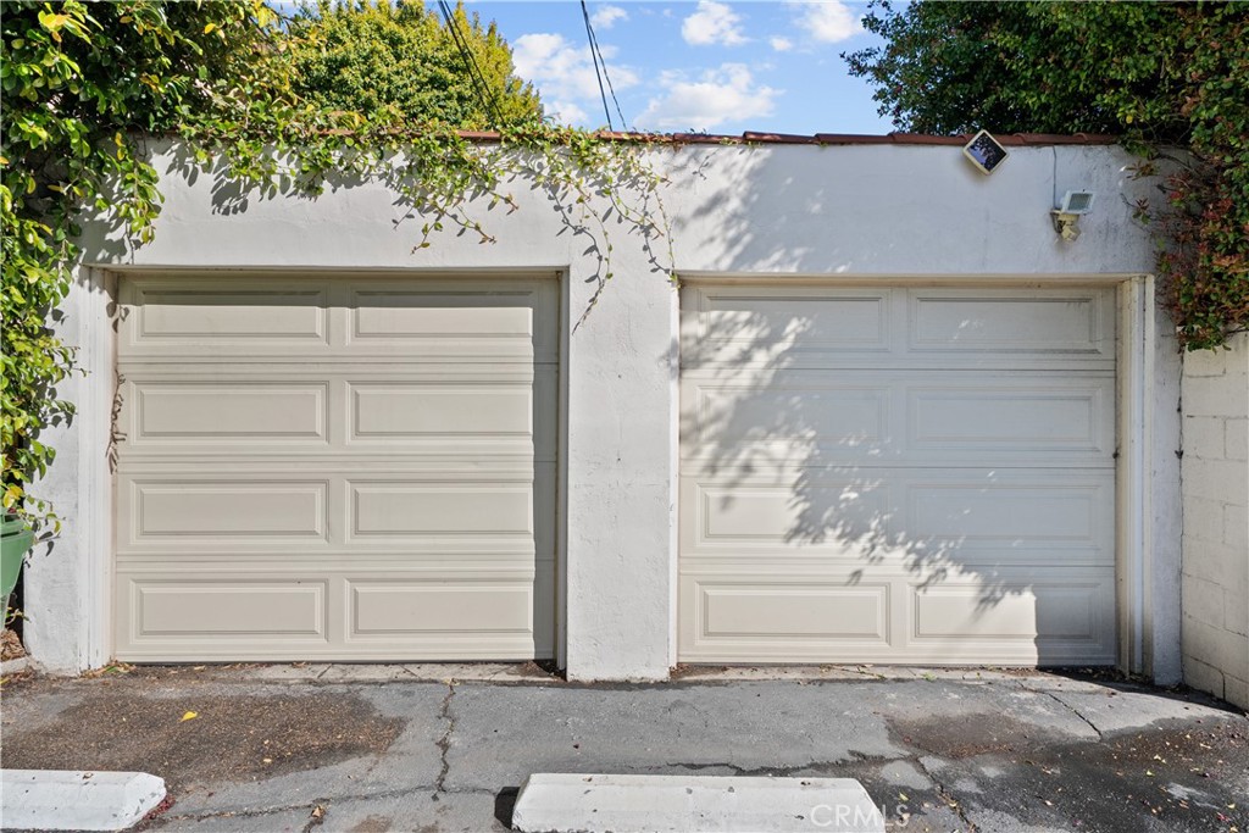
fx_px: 625
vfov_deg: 67.4
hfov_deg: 90.0
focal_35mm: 18
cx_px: 624
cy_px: 416
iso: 250
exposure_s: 1/250
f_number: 9
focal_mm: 18
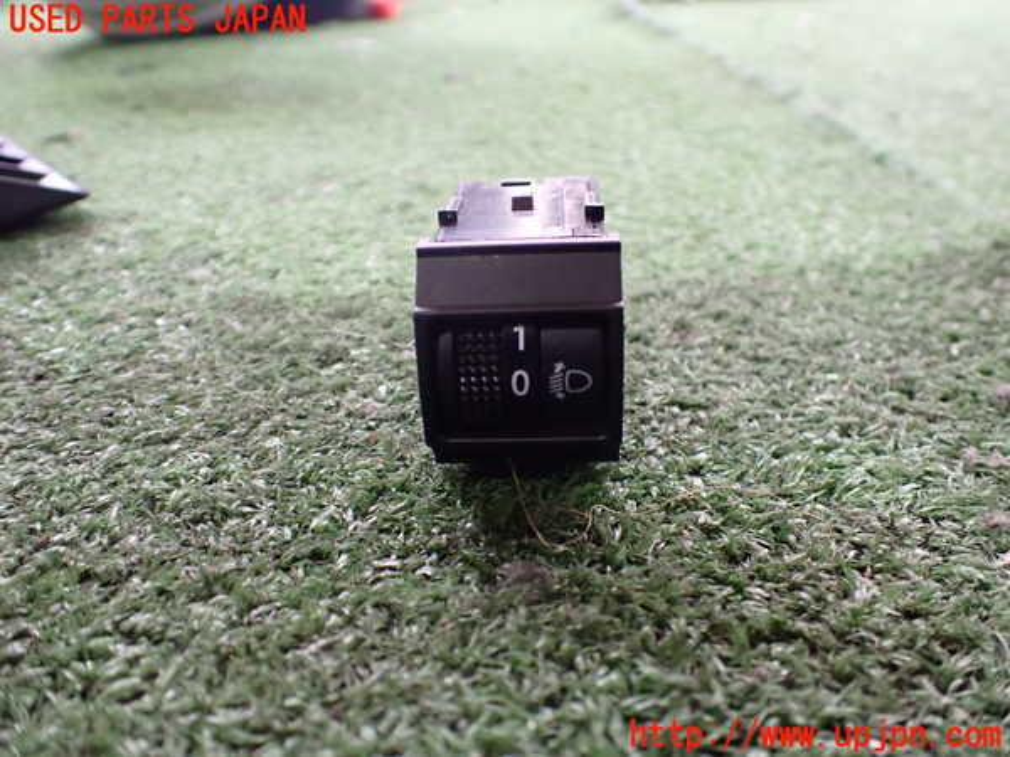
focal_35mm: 30
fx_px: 875
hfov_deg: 60.0
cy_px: 378
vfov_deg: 46.8
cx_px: 505
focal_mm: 5.4
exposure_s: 1/80
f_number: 2.3
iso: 800
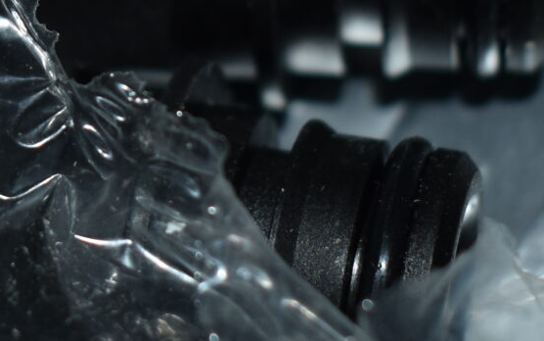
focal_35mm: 183
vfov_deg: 7.1
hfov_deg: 11.3
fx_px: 2714
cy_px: -49
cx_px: -61
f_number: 4
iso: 110
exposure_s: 1/80
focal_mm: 26
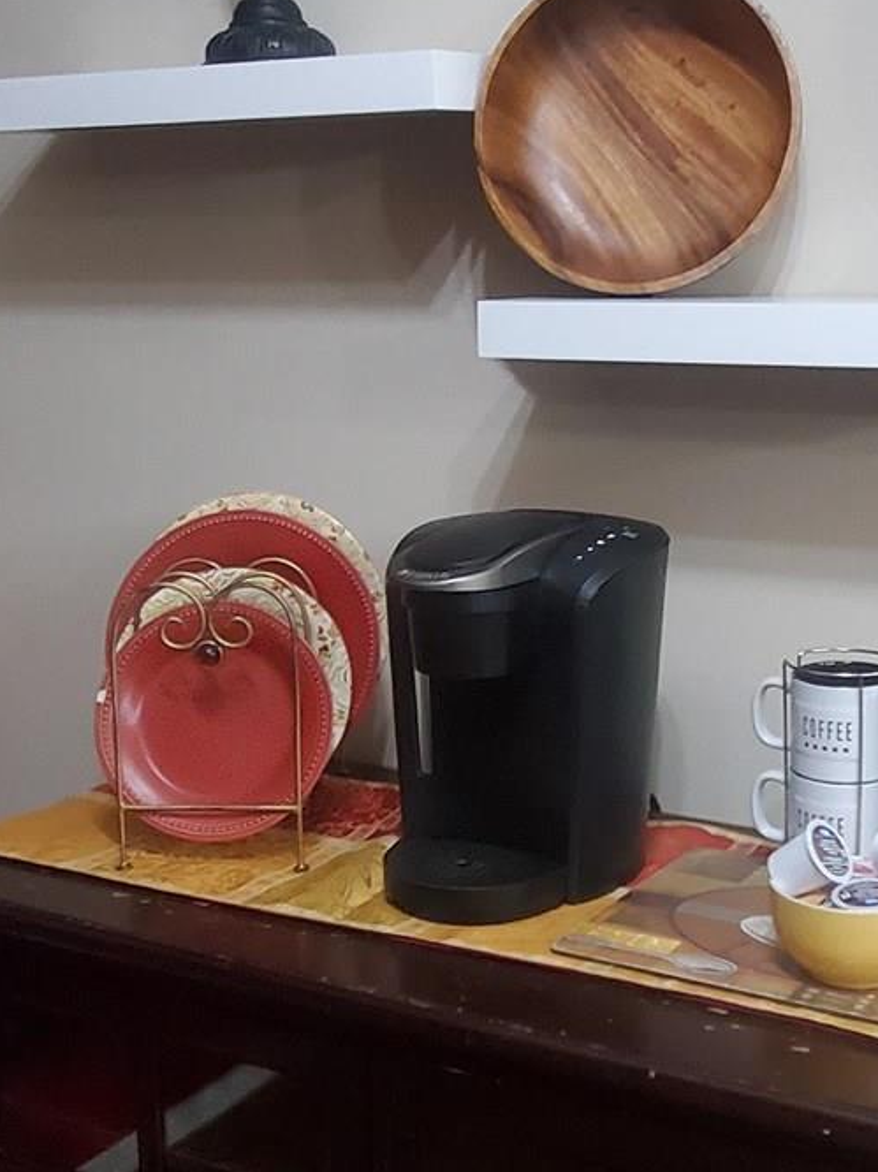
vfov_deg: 42.0
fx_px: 1523
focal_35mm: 45
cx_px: 612
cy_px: 653
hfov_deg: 31.8
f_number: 2.2
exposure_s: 1/30
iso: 640
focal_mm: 1.8
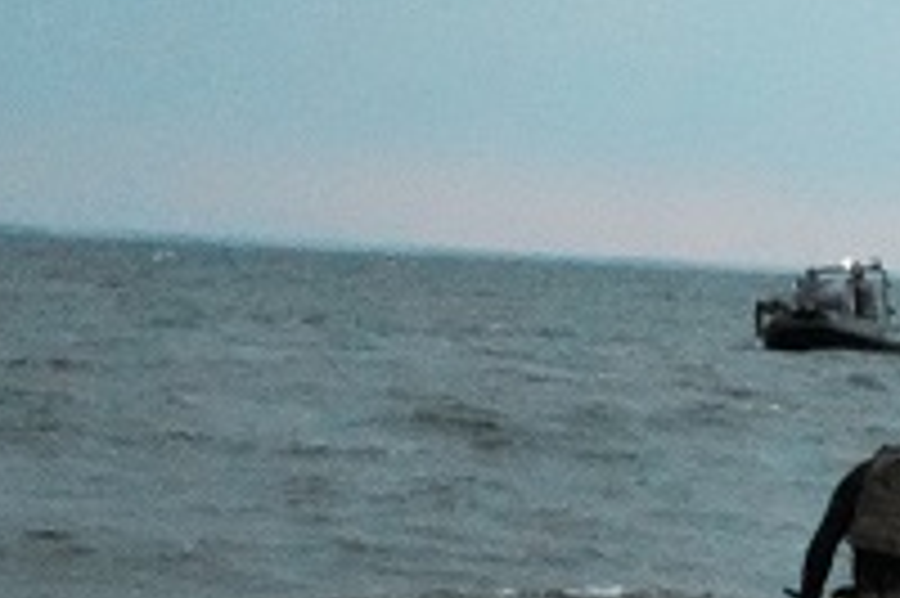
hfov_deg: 8.1
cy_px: 562
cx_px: 2349
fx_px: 5695
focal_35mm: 228
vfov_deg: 6.0
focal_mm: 35
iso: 12800
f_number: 10
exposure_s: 1/400
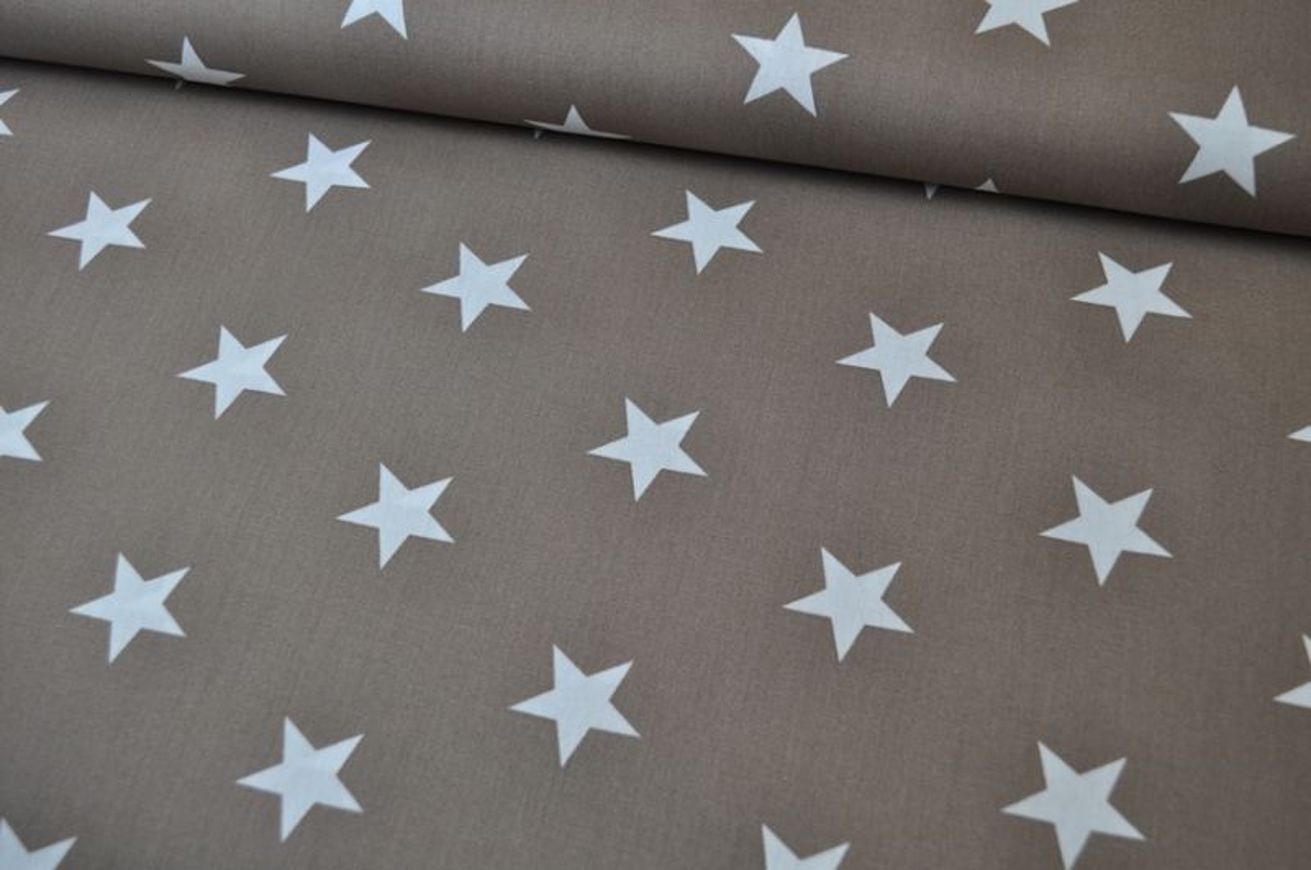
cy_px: 435
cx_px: 656
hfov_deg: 45.0
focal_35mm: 44
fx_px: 1582
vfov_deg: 30.8
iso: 400
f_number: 5.6
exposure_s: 1/100
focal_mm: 29
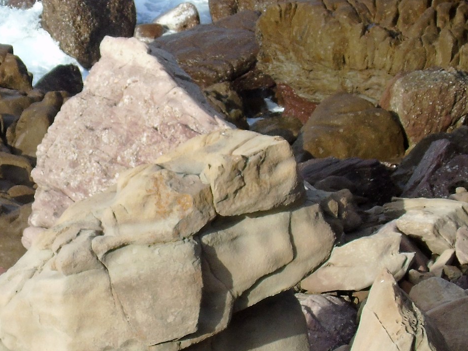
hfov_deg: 9.5
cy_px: 229
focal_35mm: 209
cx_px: 117
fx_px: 2825
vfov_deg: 7.1
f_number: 4.1
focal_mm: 15
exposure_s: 1/500
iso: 80
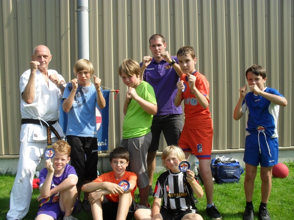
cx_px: 147
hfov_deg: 52.6
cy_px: 110
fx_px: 297
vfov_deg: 40.7
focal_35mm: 35
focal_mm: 6.3
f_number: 8.4
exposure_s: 1/125
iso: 100
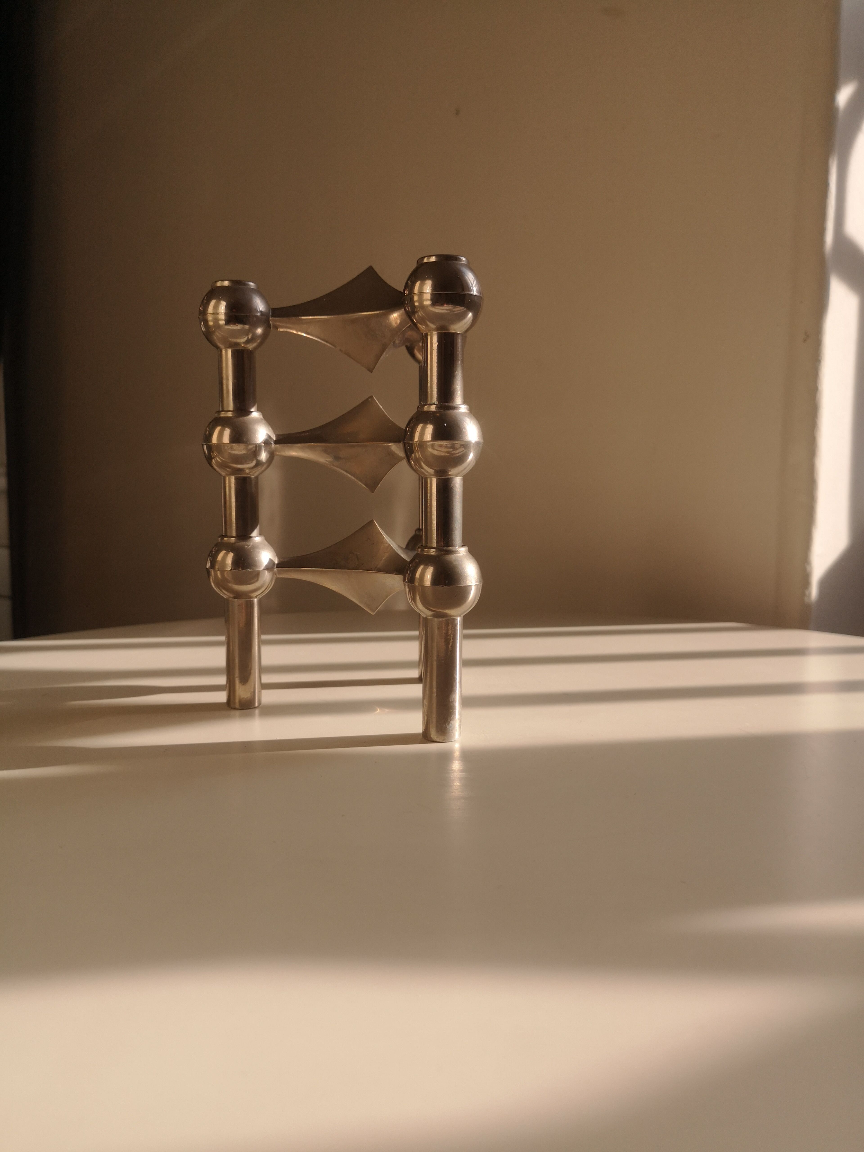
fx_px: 899
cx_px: 432
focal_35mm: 27
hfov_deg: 51.4
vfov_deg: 65.3
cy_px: 576
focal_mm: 3.95
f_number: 1.8
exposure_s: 1/1130
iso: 50
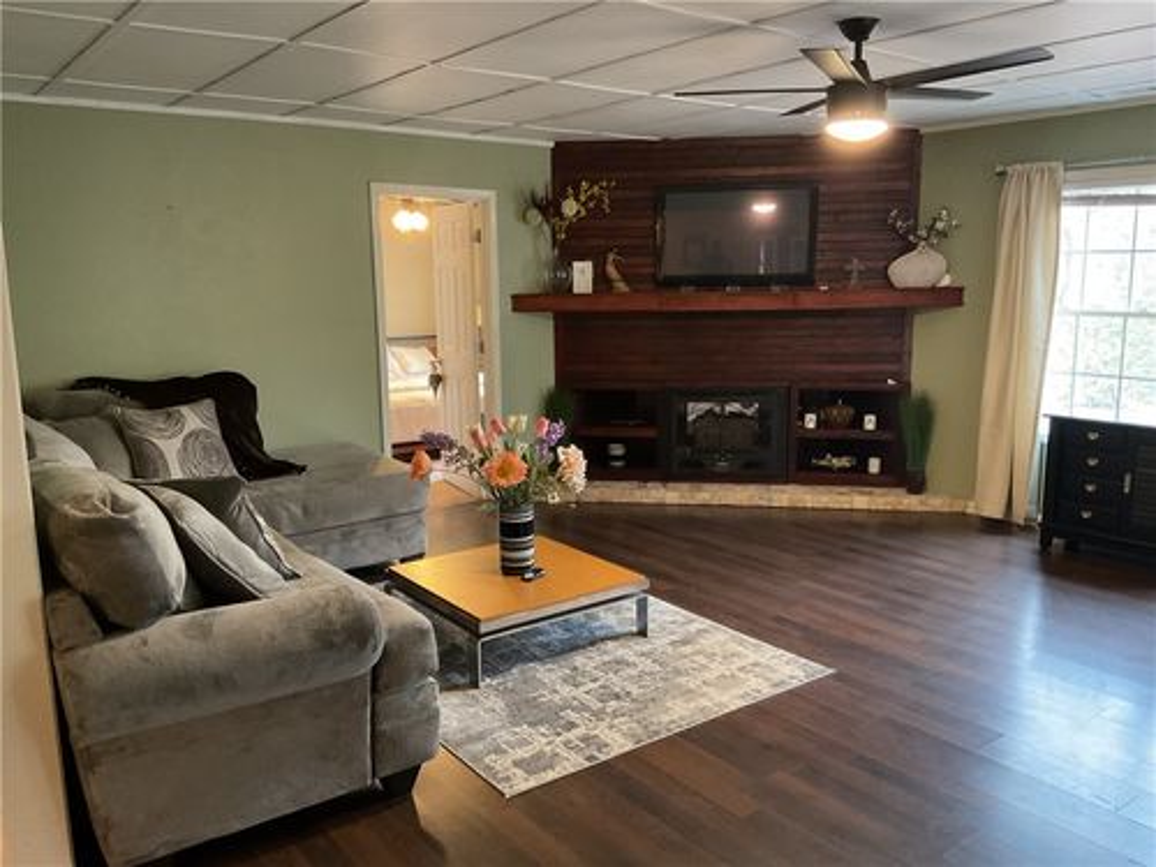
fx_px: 968
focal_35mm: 29
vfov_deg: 48.2
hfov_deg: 61.7
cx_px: 578
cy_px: 434
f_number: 1.8
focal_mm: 3
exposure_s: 1/30
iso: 320
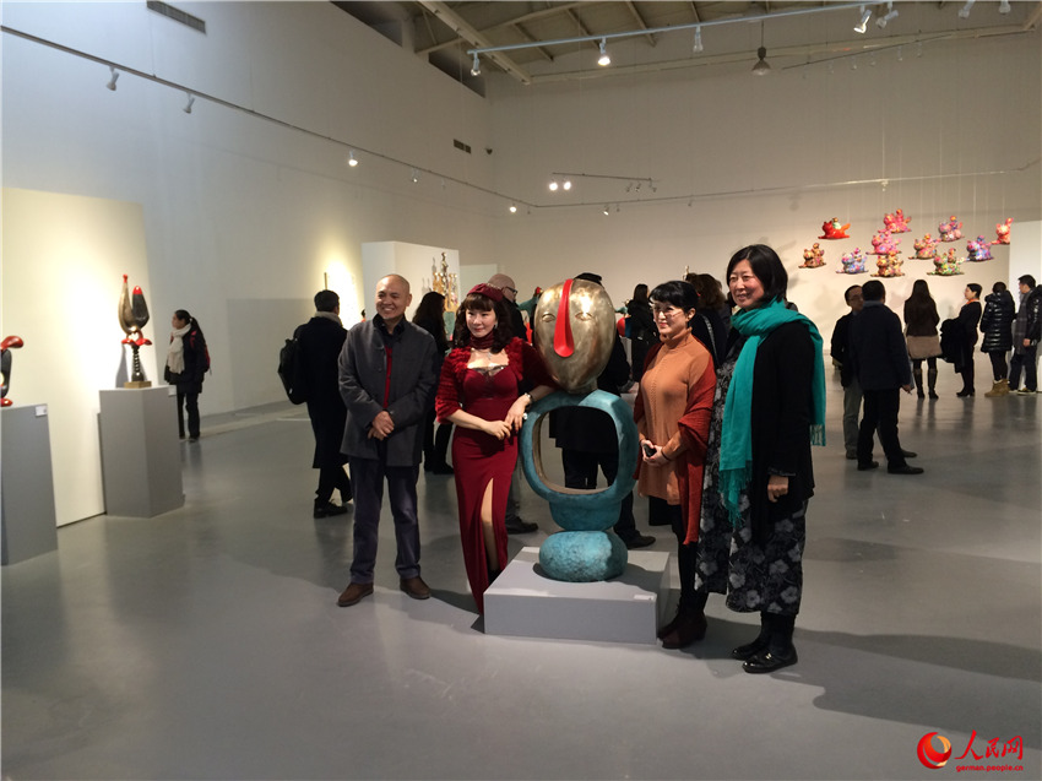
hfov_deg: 61.7
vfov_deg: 48.2
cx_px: 521
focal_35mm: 29
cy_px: 390
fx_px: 873
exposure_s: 1/30
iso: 80
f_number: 2.2
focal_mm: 4.15
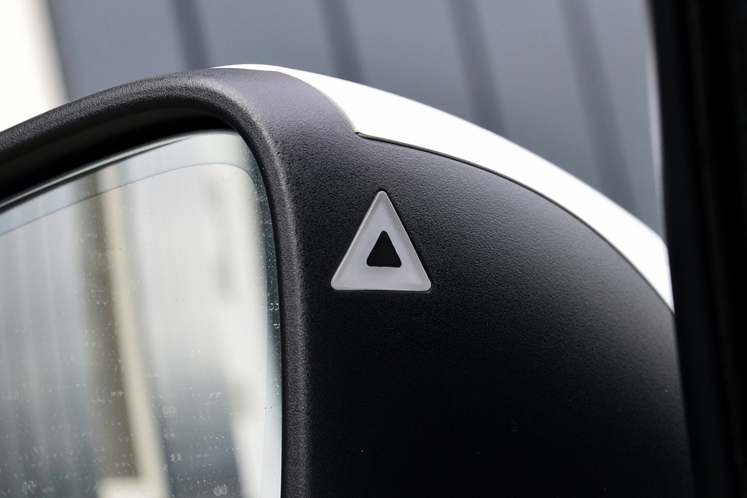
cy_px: 249
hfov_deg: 24.6
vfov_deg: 16.6
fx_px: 1712
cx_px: 374
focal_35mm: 82
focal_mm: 55
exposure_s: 1/100
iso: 400
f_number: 9
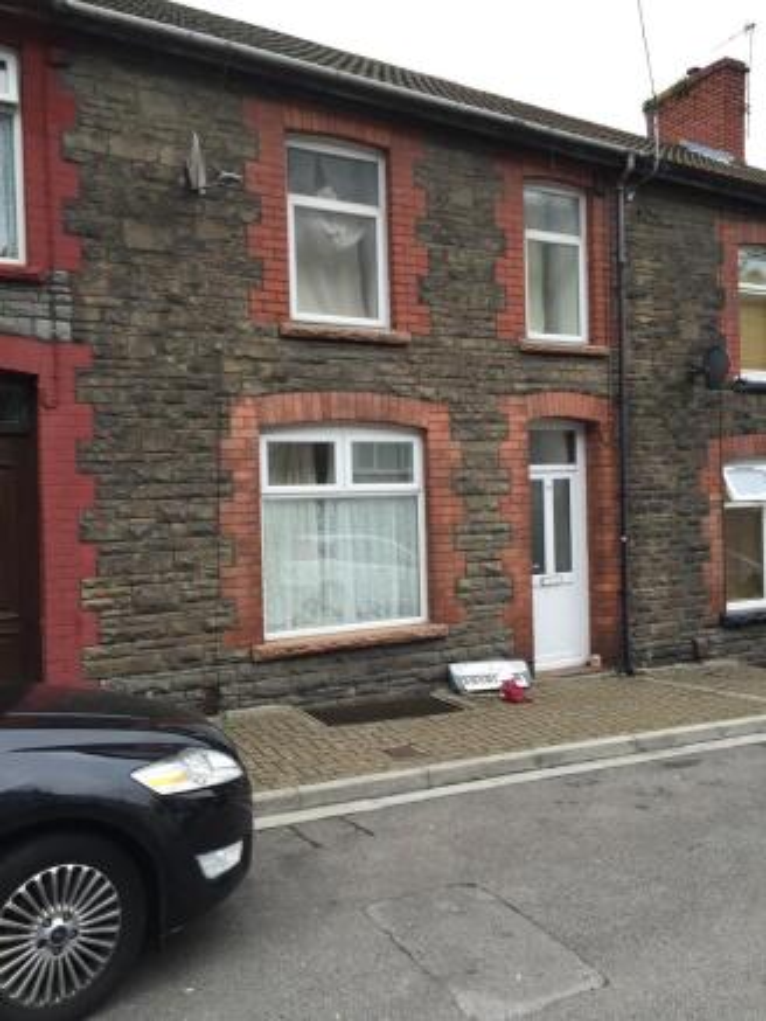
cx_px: 383
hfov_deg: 48.2
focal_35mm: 29
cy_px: 510
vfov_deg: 61.6
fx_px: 855
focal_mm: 4.15
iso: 32
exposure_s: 1/128
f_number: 2.2
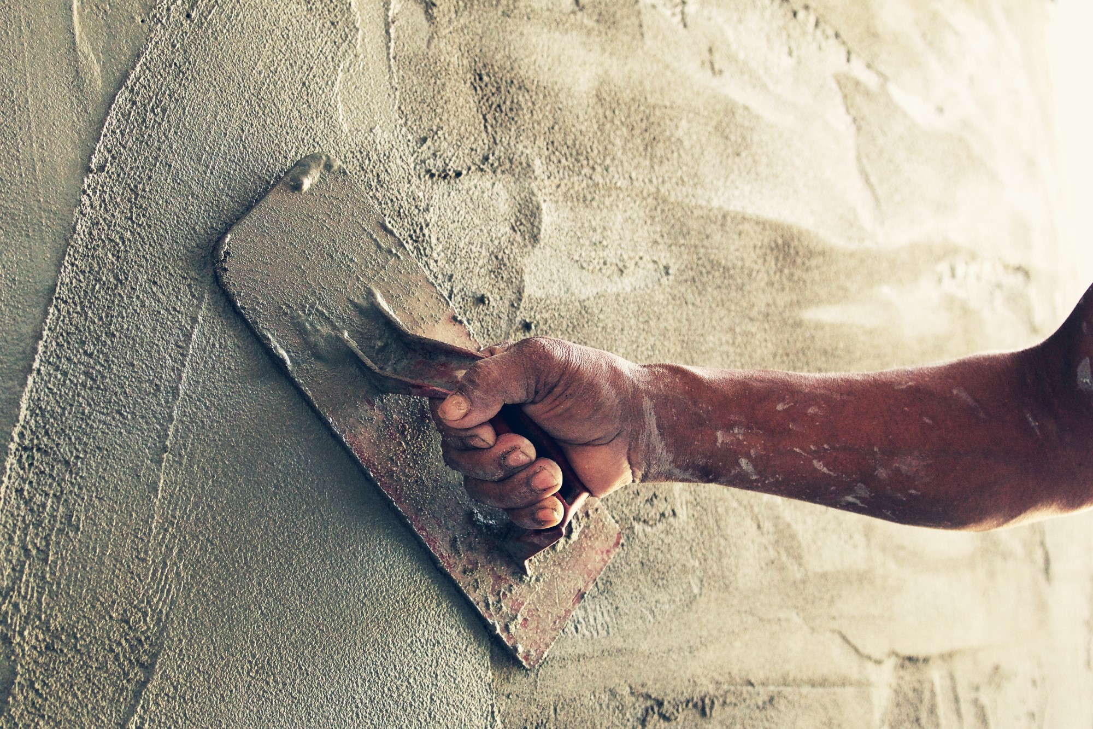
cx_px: 546
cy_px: 364
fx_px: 1093
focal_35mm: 36
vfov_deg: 36.9
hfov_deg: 53.1
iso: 400
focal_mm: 24
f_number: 3.5
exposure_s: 1/250
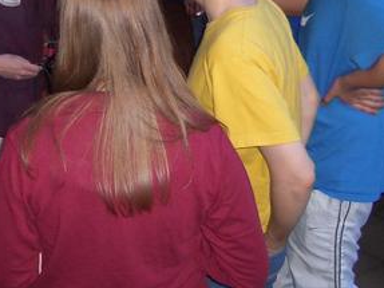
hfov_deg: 24.8
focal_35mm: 78
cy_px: 32
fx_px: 865
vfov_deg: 18.6
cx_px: 114
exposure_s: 1/40
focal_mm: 5.8
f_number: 2.6
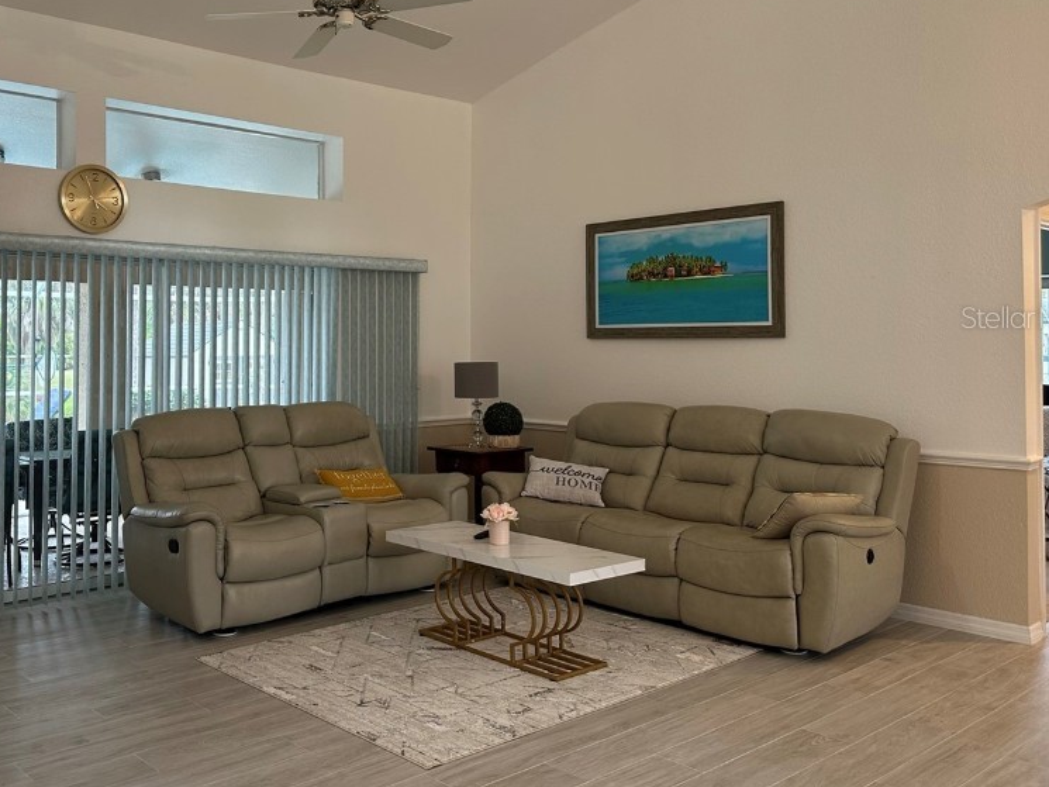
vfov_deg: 42.8
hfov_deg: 54.5
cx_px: 373
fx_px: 1000
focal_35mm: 33
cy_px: 317
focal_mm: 6.86
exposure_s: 1/60
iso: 125
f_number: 1.78
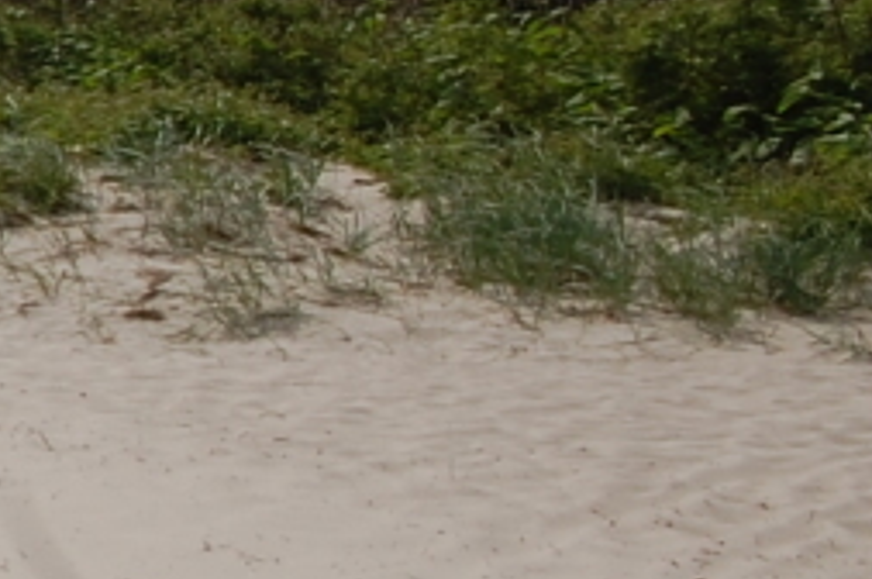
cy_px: 136
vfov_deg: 15.2
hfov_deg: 11.9
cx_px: -1668
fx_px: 2153
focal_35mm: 89
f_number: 10
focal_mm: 10
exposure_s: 1/400
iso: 200
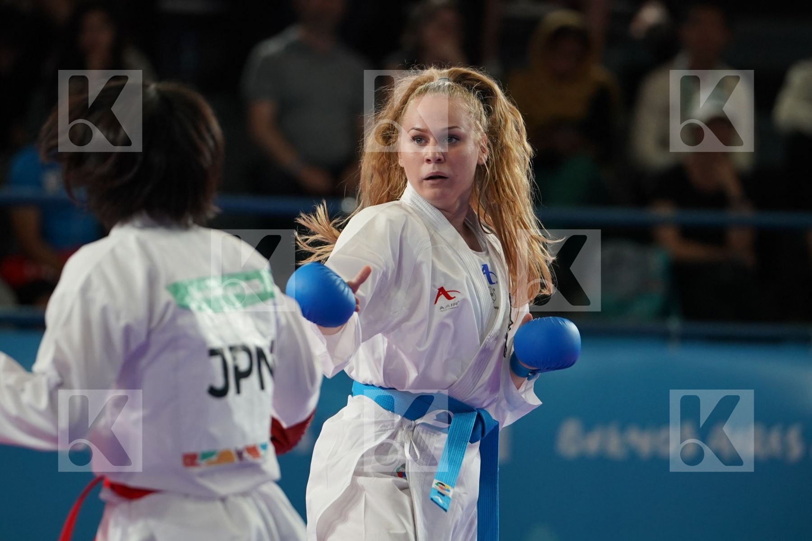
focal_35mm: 300
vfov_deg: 4.6
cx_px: 406
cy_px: 270
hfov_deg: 6.9
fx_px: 6766
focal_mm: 200
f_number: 2.8
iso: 1250
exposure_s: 1/1000
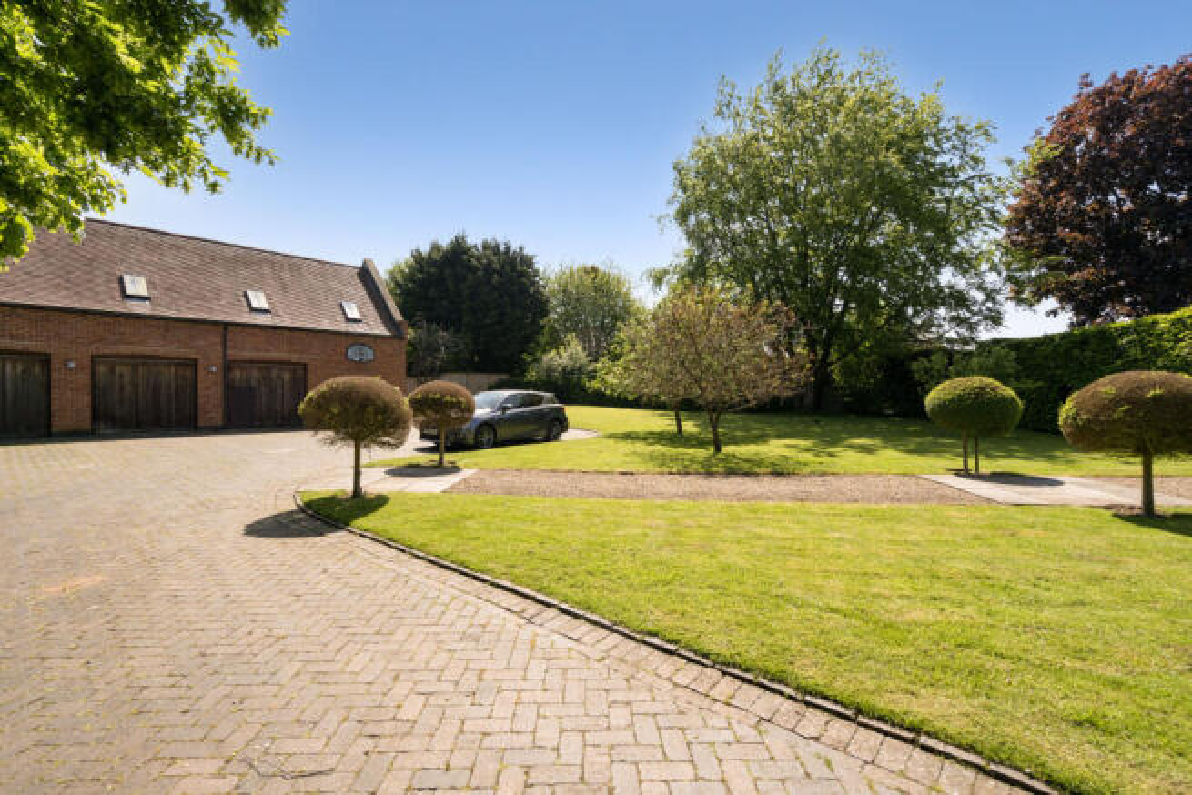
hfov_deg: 96.7
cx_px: 596
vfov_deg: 73.8
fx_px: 530
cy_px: 398
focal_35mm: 16
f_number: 8
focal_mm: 16
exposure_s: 1/640
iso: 320
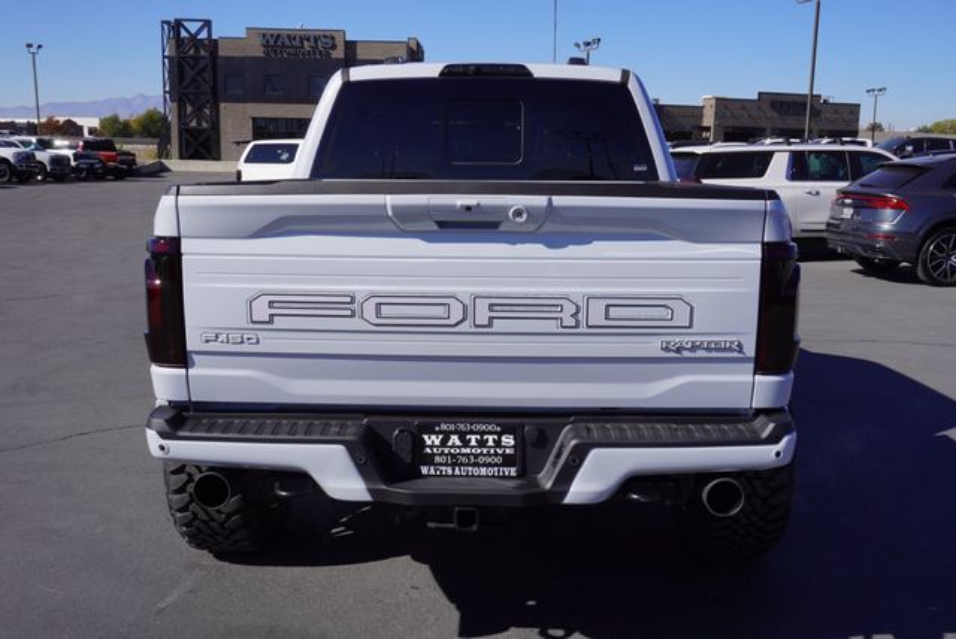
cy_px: 320
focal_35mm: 34
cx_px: 478
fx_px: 917
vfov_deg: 38.4
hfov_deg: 55.1
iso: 100
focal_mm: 23
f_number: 10
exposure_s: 1/200
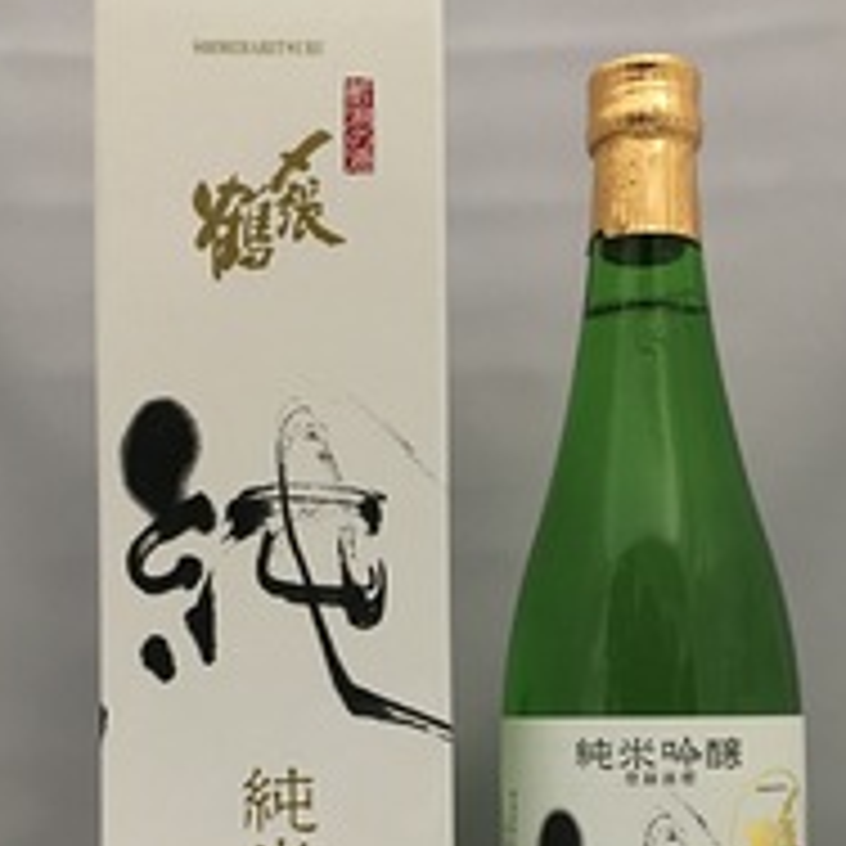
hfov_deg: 34.6
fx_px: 1355
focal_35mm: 49
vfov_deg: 33.4
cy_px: 711
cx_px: 486
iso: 200
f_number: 2.2
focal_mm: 4.15
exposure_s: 1/15
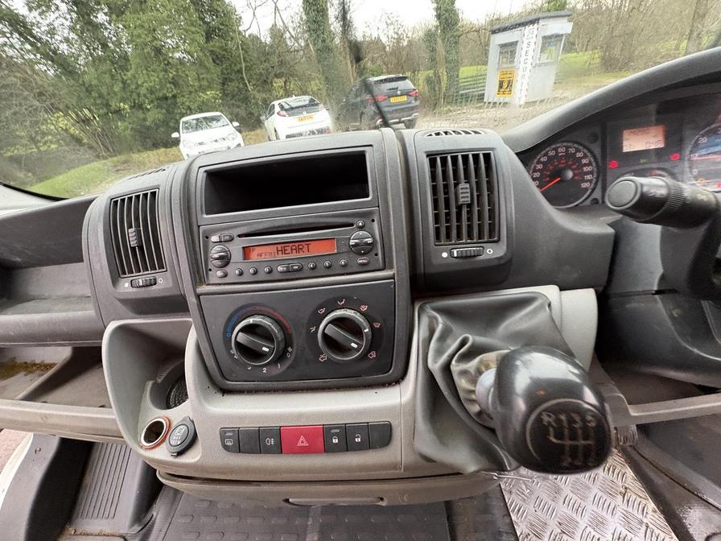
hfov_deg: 102.1
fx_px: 292
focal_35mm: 14
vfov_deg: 85.7
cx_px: 360
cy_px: 270
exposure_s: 1/60
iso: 500
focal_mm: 2.22
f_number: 2.2
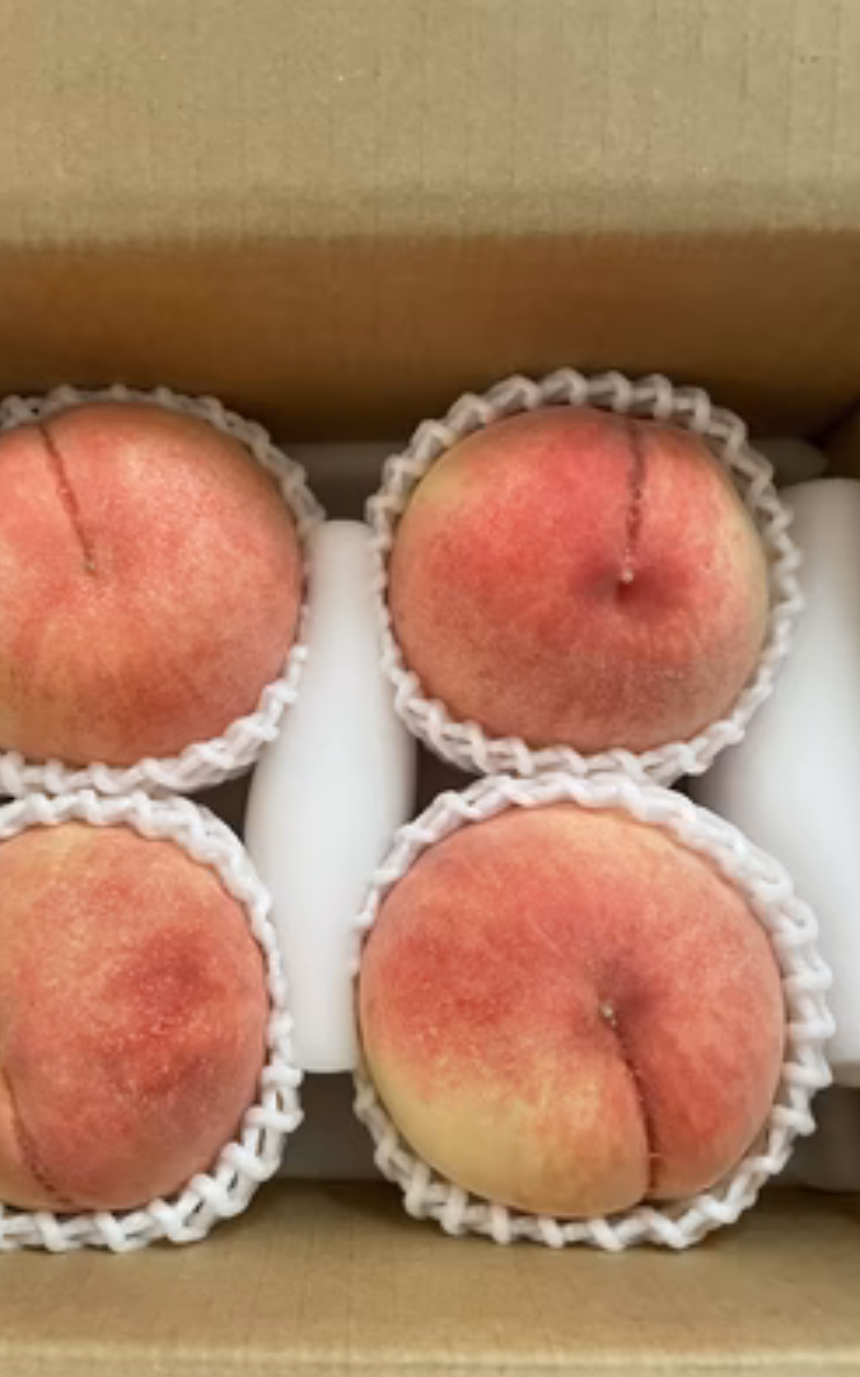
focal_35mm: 28
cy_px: 682
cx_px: 339
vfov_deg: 66.5
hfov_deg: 44.3
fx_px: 1051
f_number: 1.6
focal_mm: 4.2
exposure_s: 1/60
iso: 400
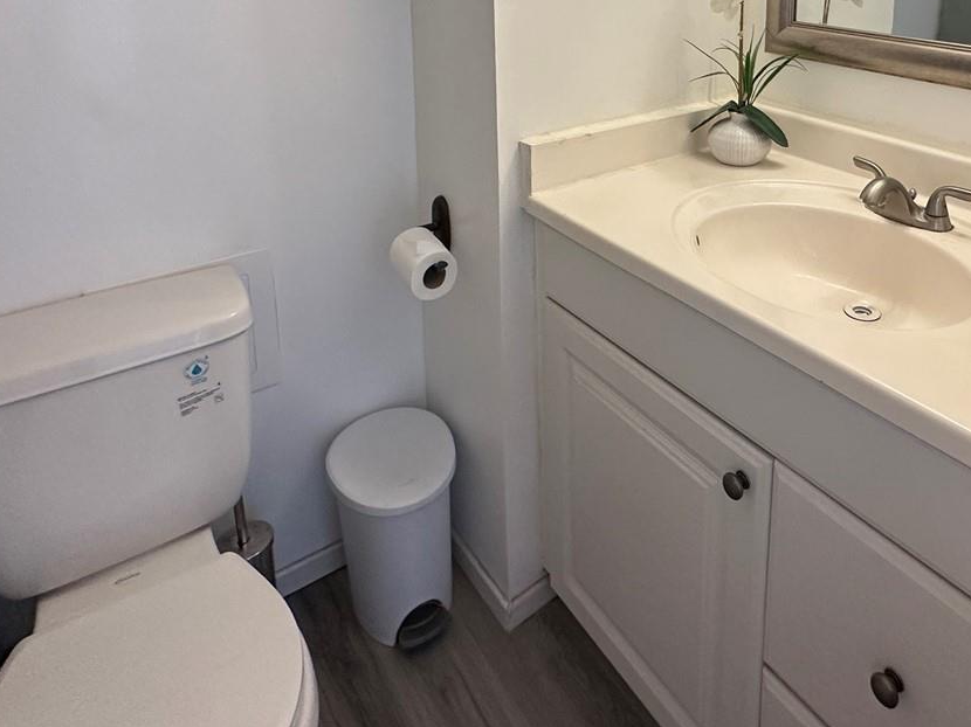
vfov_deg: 46.1
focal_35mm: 27
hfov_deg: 63.4
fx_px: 757
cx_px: 660
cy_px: 65
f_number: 2.2
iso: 200
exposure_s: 1/120
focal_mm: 2.22
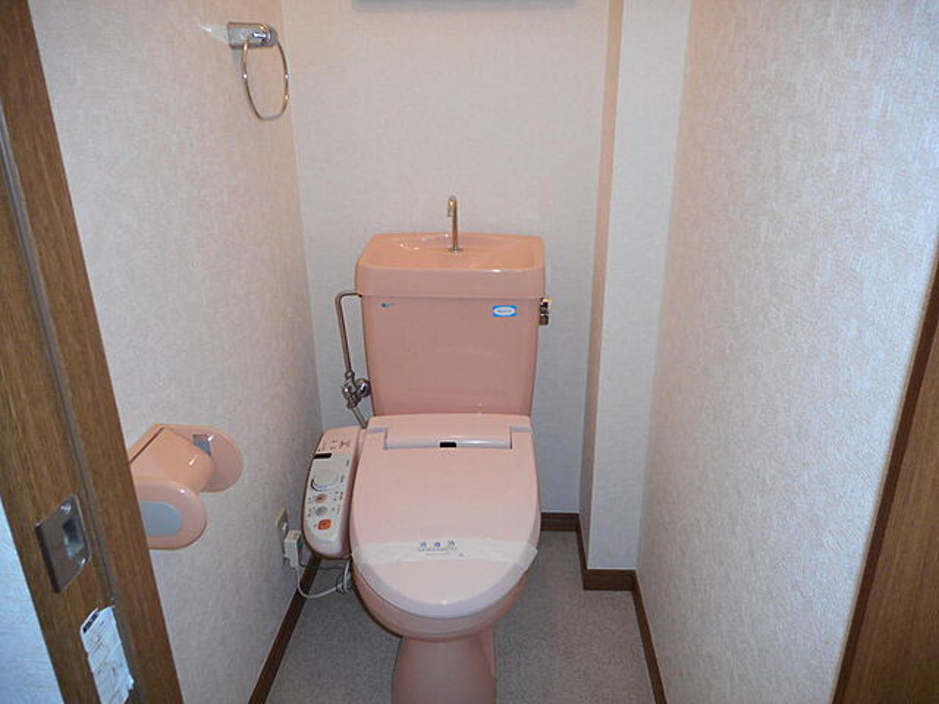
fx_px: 678
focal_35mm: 25
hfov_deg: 69.4
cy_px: 352
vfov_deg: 54.9
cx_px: 470
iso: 200
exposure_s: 1/25
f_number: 3.7
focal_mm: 4.5
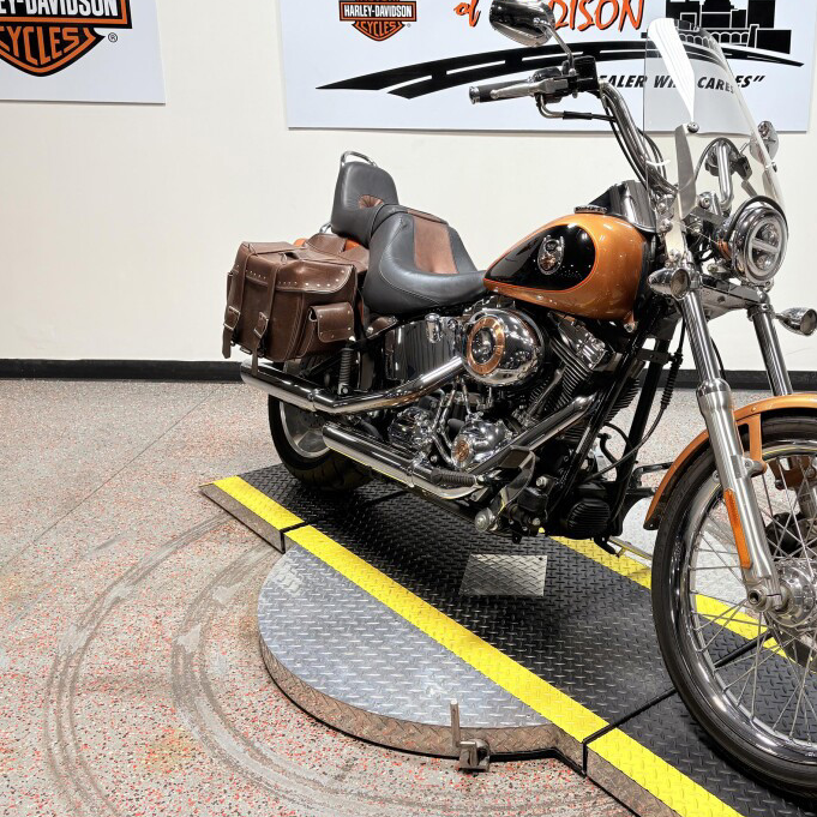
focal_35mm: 36
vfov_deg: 45.9
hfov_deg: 45.2
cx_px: 562
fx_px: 961
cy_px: 348
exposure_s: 1/120
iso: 40
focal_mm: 5.96
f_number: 1.6
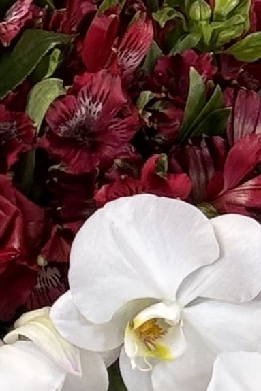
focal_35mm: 350
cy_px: 24
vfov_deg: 5.9
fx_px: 3808
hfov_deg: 3.9
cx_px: 11
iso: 64
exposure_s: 1/100
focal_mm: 6.76
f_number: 1.78
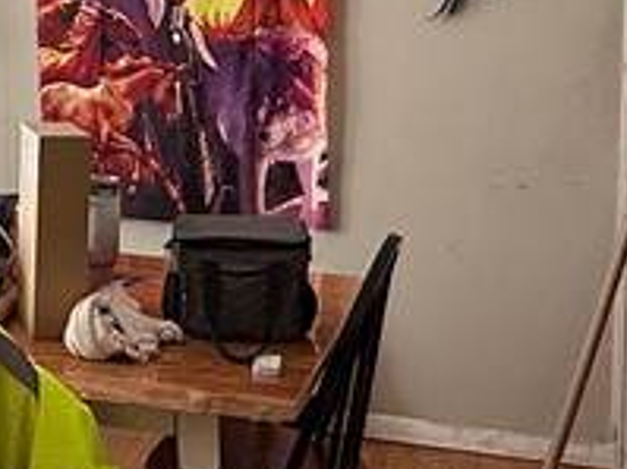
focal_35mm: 72
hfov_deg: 26.1
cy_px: 13
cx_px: 60
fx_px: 1303
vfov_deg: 19.9
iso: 64
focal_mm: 2.22
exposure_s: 1/99
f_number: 2.2
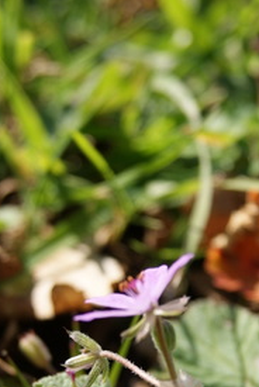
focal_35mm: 122
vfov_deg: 16.6
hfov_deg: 11.2
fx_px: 1315
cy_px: 315
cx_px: 101
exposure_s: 1/500
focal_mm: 35
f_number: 5.6
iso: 100
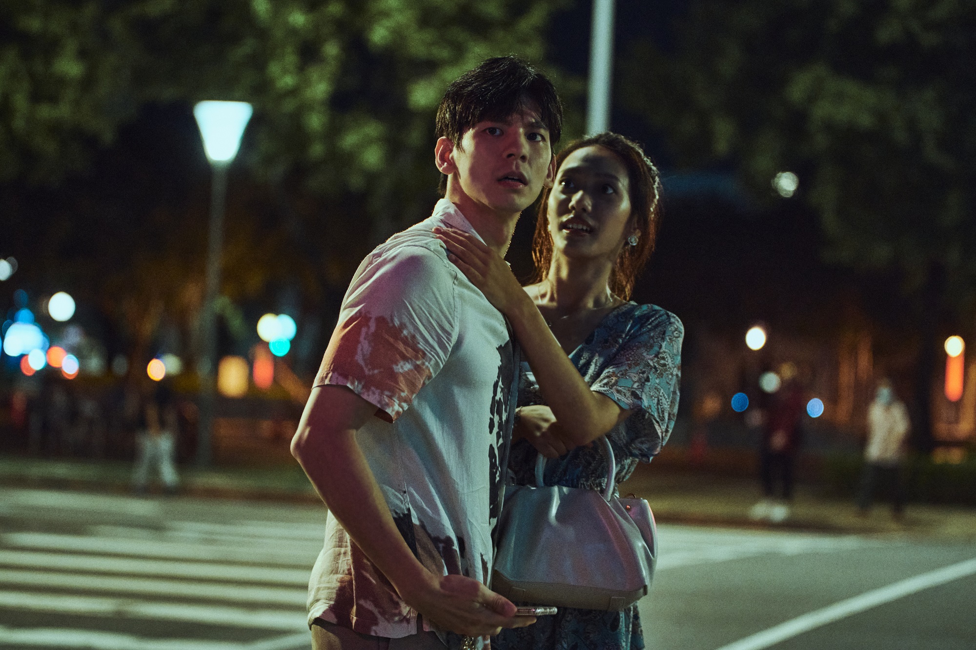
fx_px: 2413
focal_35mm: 89
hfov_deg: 22.9
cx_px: 488
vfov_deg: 15.4
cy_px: 325
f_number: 2.8
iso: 3200
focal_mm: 89
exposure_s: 1/160
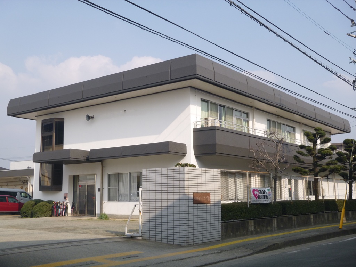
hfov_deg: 42.9
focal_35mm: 44
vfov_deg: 32.9
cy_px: 134
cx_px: 178
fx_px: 453
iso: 100
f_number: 4.7
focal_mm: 7.9
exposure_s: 1/400
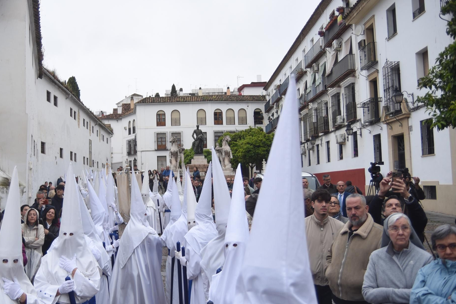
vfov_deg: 32.6
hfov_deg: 46.8
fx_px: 519
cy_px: 147
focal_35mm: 41
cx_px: 158
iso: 100
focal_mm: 29
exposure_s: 1/125
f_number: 5
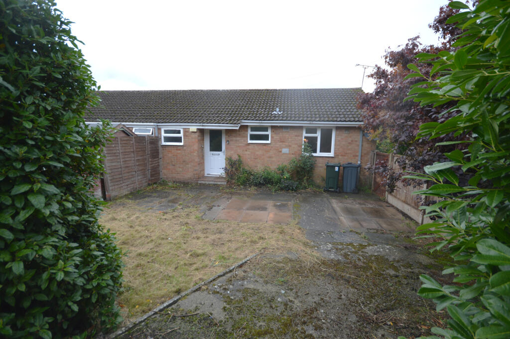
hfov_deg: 100.4
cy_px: 170
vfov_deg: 77.2
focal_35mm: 15
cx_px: 255
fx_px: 212
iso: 125
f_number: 5.6
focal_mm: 10
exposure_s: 1/125
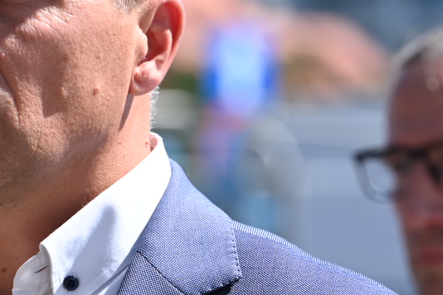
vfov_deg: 2.5
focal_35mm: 546
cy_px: 41
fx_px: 6718
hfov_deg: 3.8
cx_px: 5
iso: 100
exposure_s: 1/320
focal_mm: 180
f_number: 6.3
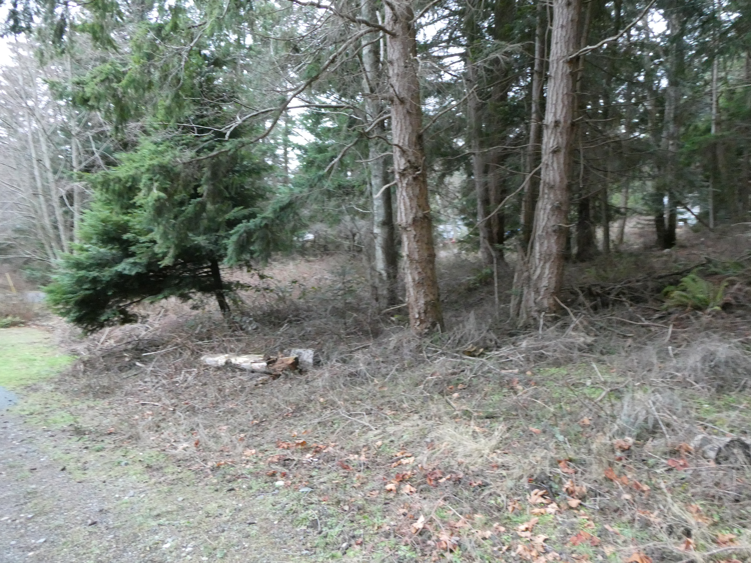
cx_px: 376
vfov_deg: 56.8
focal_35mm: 24
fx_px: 521
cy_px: 282
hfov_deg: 71.6
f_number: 3.3
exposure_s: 1/60
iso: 800
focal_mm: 4.3
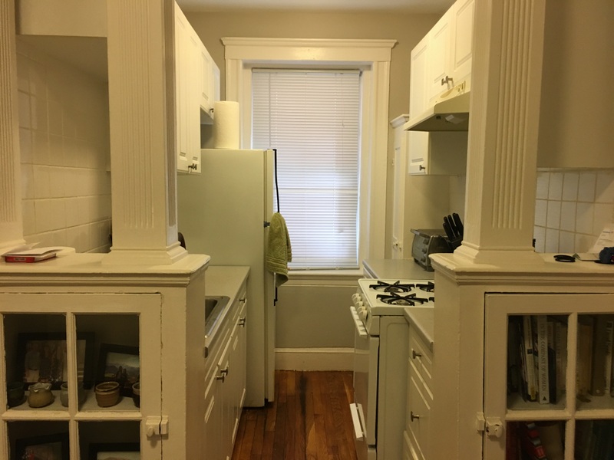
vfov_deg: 48.2
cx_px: 307
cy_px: 230
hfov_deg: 61.7
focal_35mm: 29
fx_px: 514
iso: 100
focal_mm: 4.15
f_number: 2.2
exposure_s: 1/30
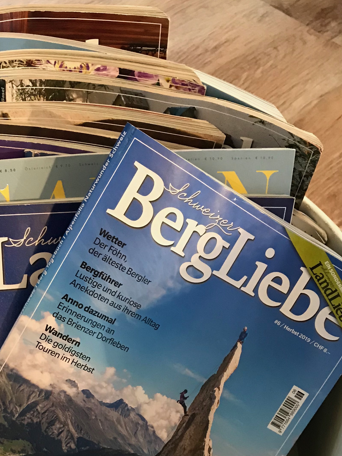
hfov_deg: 27.4
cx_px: 125
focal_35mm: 53
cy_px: 364
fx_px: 698
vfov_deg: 35.0
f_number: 1.8
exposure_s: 1/11
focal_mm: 3.99
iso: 100
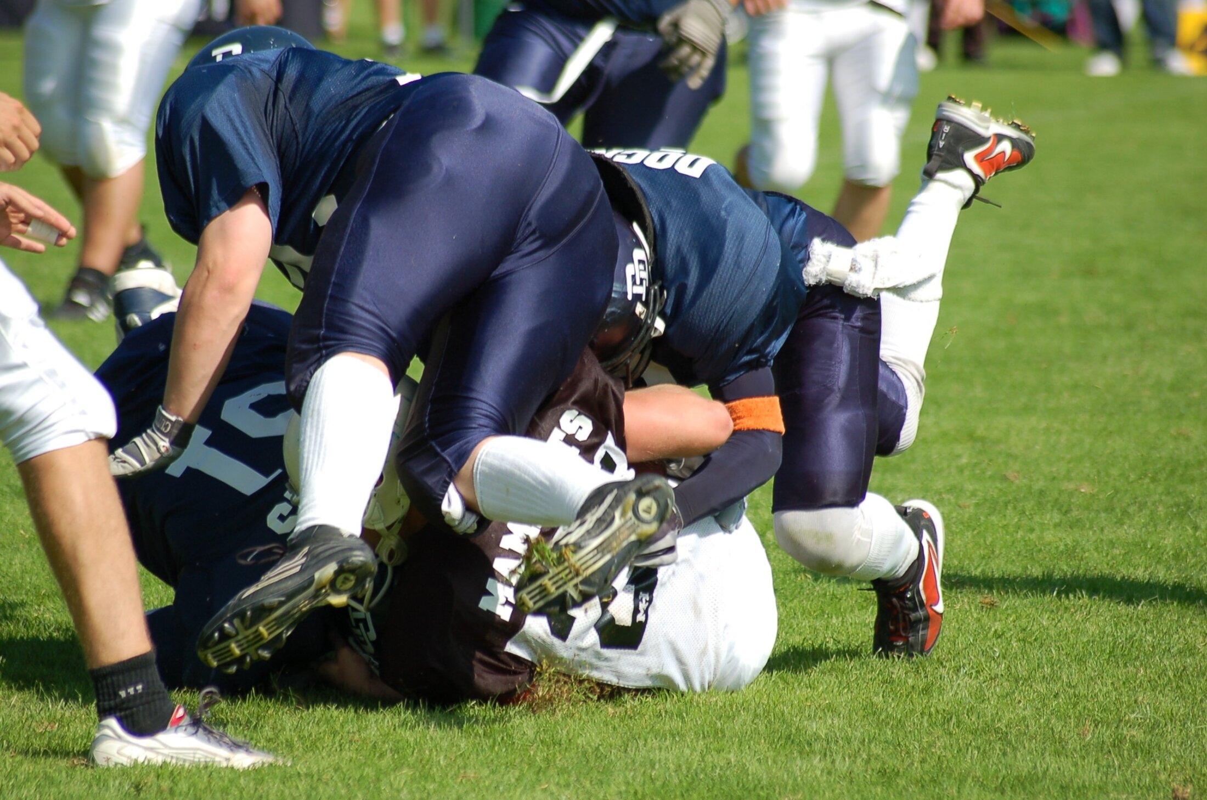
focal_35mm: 330
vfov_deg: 4.1
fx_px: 11043
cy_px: 400
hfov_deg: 6.3
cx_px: 604
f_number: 5.3
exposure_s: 1/1000
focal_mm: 220
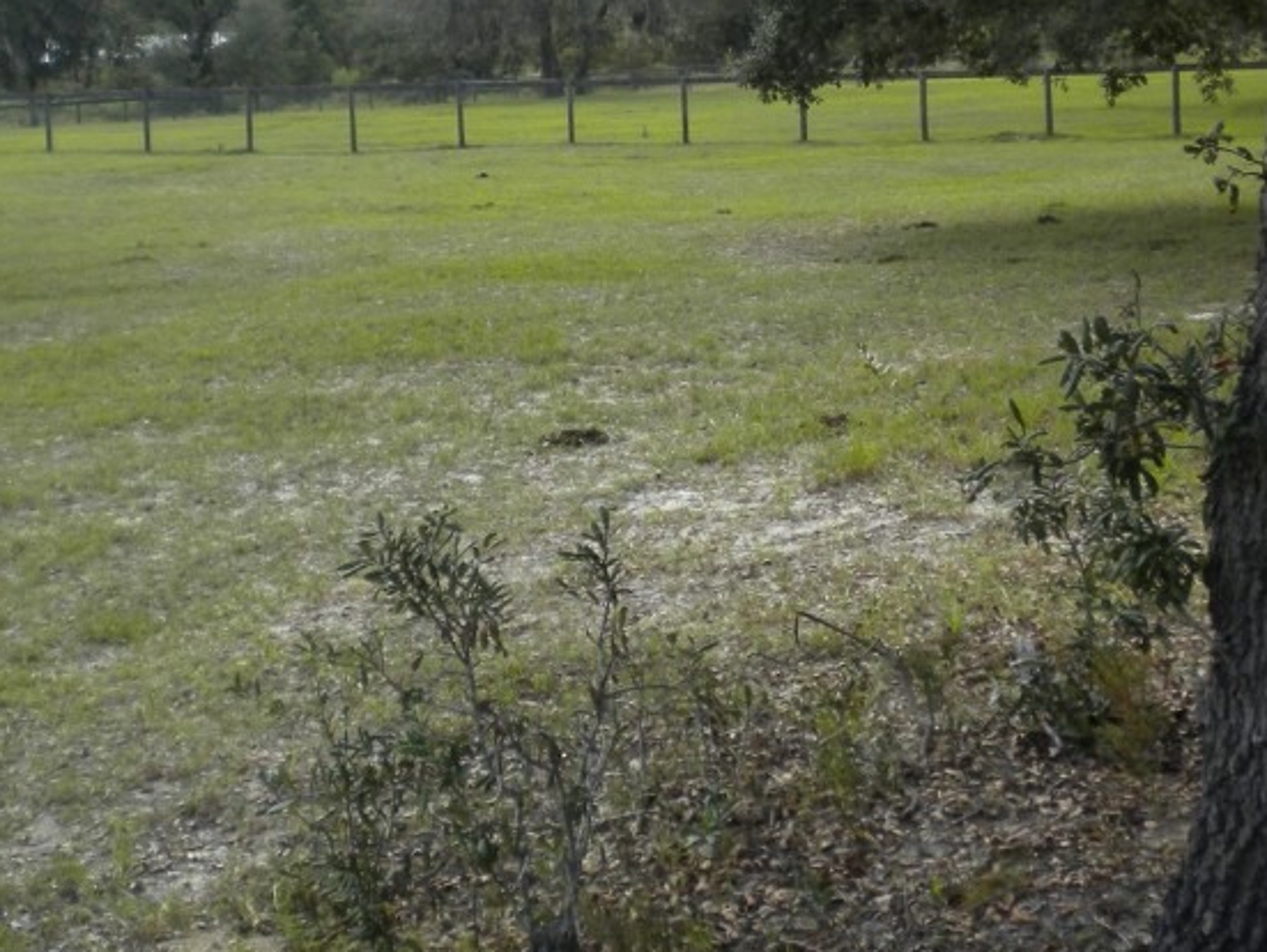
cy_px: 195
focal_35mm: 65
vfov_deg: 22.3
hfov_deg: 29.8
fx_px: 2381
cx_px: 614
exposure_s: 1/540
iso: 85
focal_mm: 6.3
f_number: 3.1
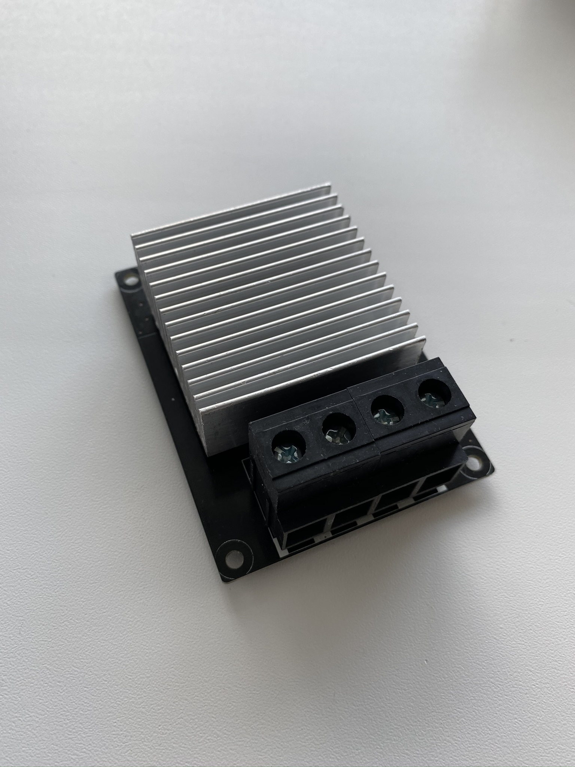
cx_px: 288
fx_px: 576
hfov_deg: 53.1
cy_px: 384
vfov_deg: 67.3
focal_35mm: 26
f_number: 1.8
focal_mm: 4.25
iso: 32
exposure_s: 1/122
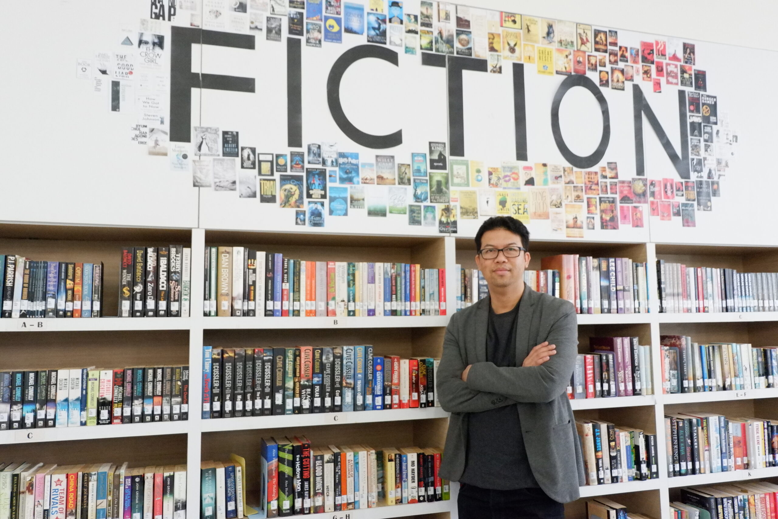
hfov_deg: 67.4
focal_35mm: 27
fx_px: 583
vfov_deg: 47.9
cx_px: 389
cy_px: 260
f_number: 3.6
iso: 6400
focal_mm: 18.2
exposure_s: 1/140
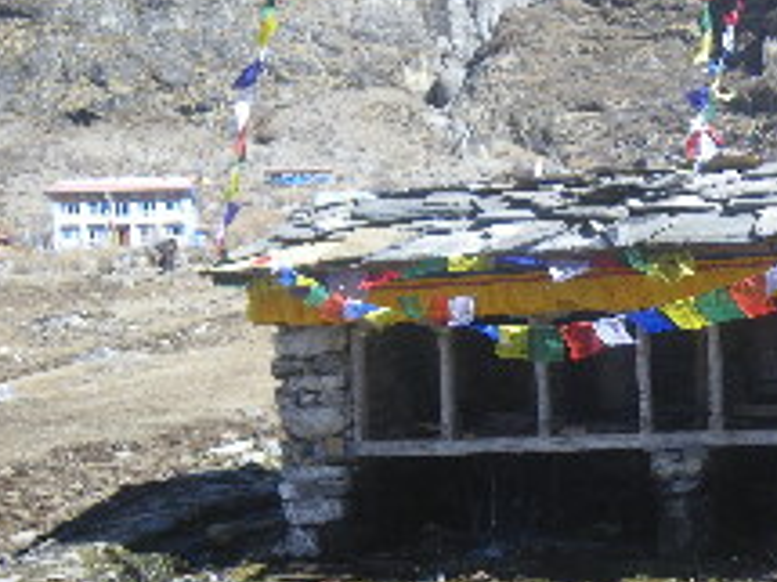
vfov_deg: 28.9
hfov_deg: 36.5
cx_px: 651
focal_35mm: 50
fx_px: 1122
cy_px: 376
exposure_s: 1/200
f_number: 3.5
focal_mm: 5
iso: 50
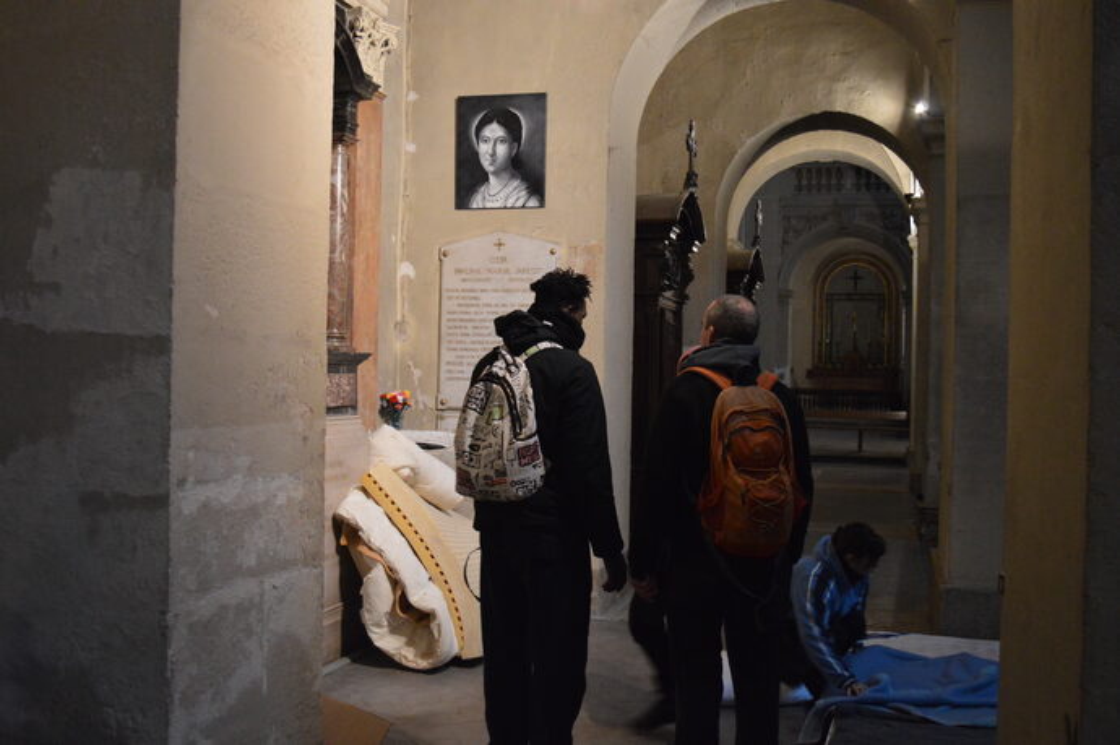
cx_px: 560
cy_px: 372
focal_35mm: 36
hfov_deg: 53.2
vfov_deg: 36.8
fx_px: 1119
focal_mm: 24
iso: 3200
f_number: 4
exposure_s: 1/25
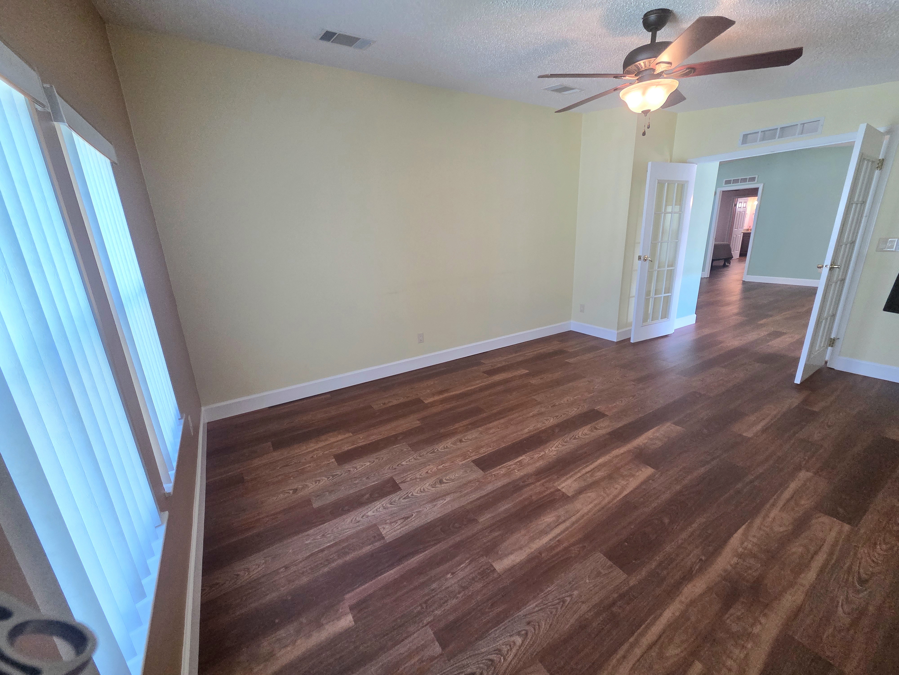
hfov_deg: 106.2
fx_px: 338
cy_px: 338
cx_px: 450
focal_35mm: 13
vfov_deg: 89.9
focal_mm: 2.2
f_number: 2.2
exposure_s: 1/120
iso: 250
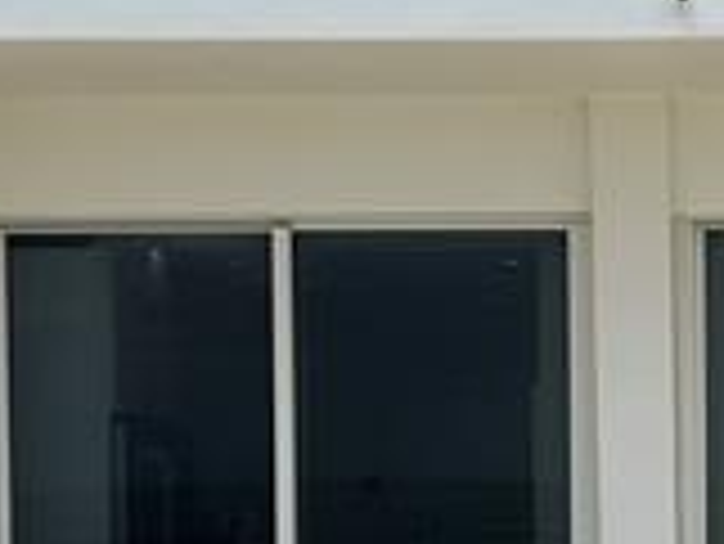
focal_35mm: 119
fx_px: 2491
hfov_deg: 16.0
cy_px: 531
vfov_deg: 12.3
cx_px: 841
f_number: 1.78
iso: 80
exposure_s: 1/7042
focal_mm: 6.86
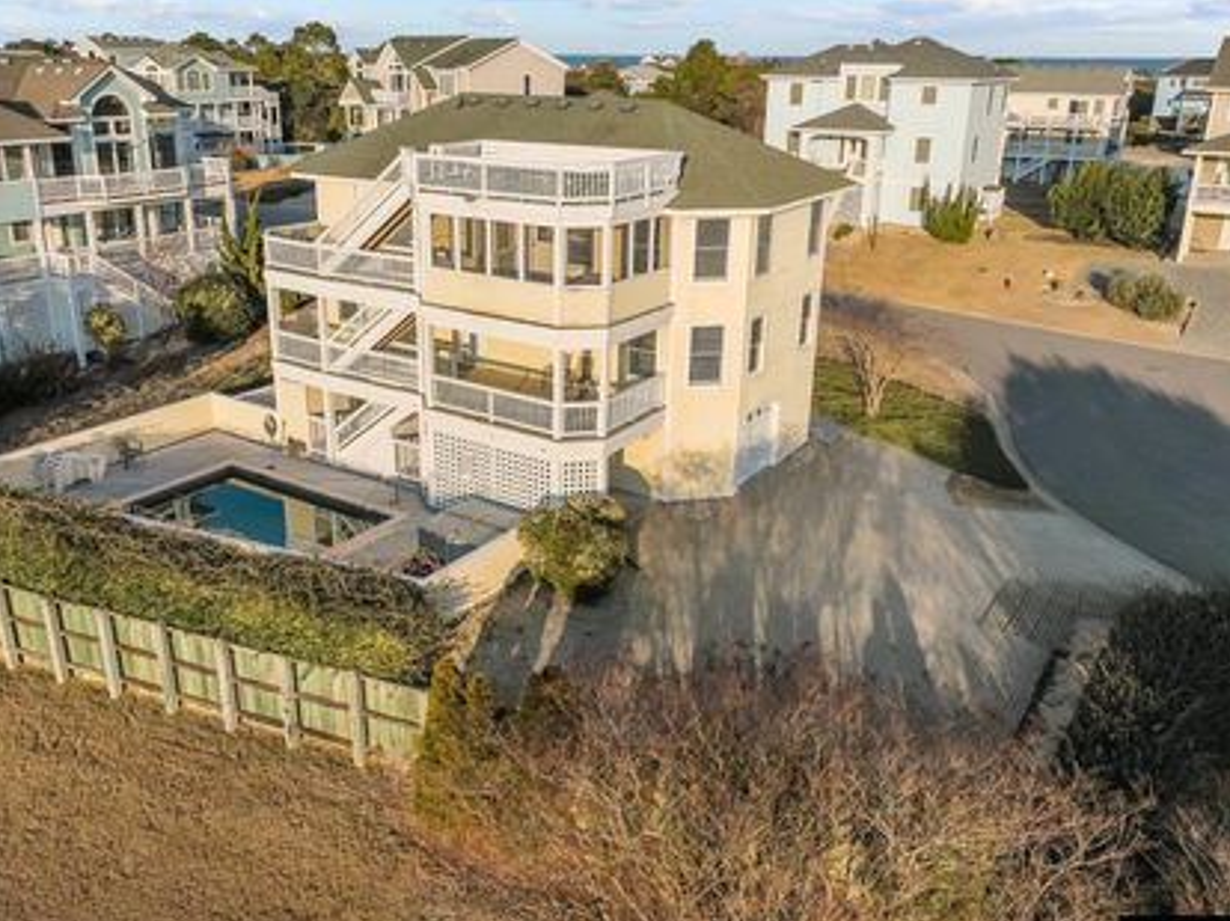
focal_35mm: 29
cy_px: 411
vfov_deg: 48.1
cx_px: 550
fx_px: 1030
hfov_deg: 61.5
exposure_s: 1/8000
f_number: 2.8
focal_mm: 12.29
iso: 100
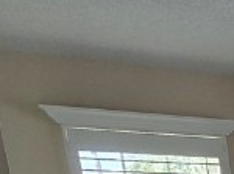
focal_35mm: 89
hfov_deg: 14.2
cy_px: 388
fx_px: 601
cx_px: 574
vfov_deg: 13.3
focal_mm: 2.2
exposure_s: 1/60
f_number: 2.2
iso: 80
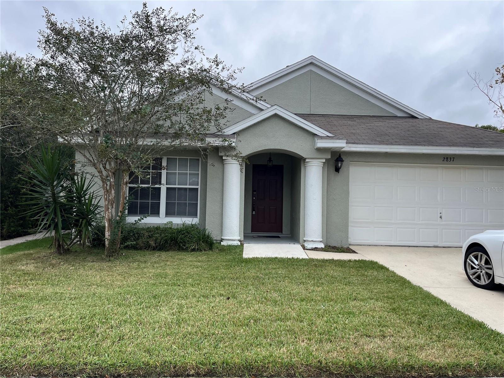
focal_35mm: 26
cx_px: 252
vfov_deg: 53.1
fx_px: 379
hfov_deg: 67.3
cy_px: 189
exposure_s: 1/1721
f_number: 1.6
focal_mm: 5.1
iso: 50
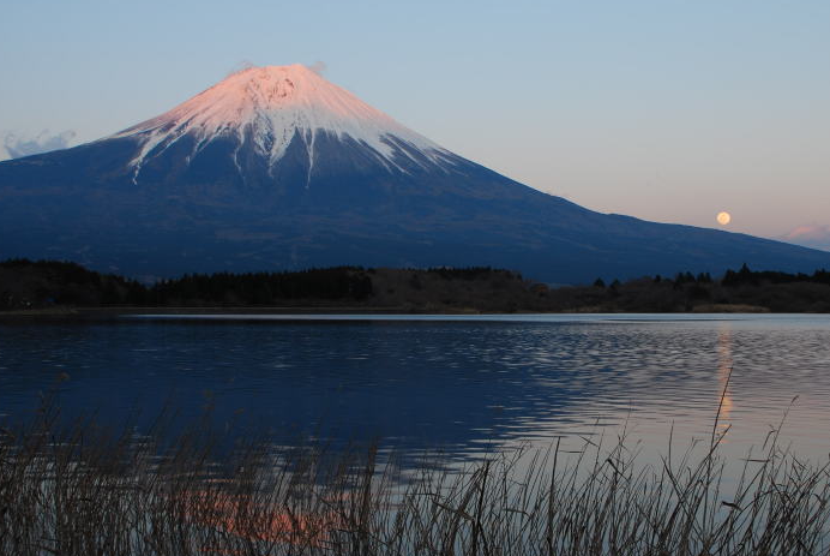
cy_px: 286
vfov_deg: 26.1
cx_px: 445
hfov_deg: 38.1
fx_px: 1200
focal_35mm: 52
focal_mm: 30
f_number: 11
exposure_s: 1/8
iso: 100
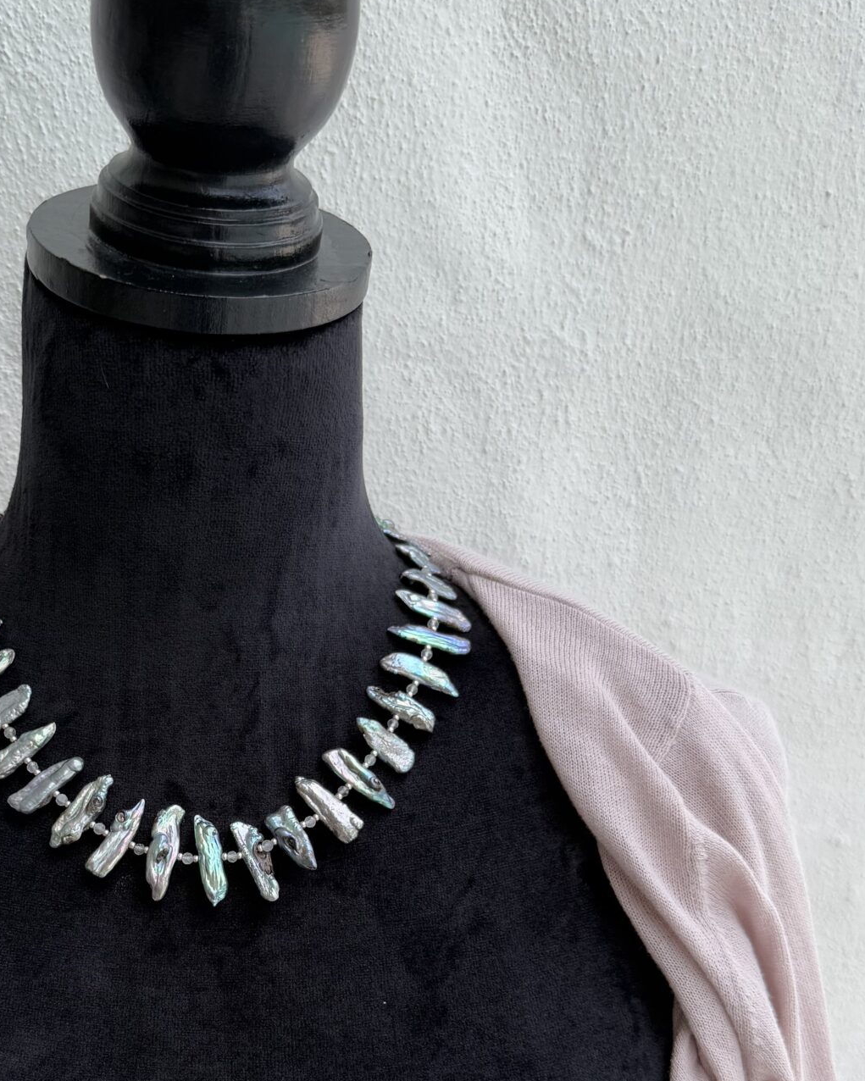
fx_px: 1504
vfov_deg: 38.5
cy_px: 816
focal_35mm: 47
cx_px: 222
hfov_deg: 31.5
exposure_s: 1/1410
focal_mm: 6.76
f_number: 1.78
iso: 80
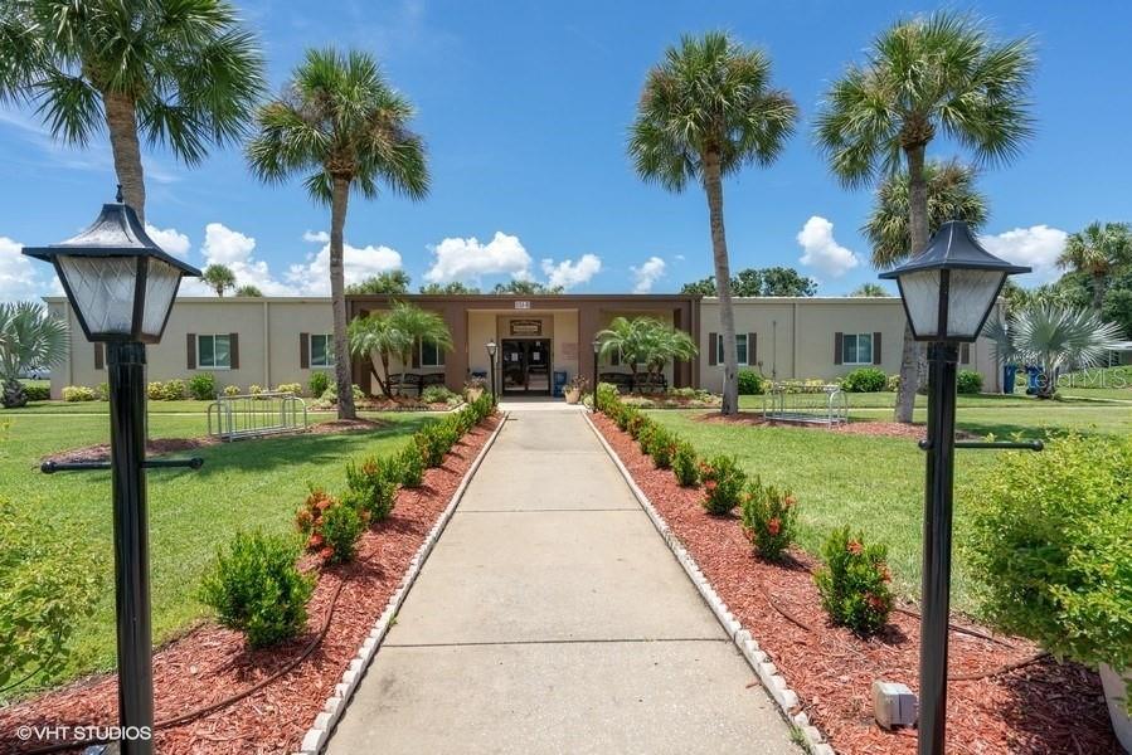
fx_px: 535
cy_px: 378
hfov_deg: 93.3
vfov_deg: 70.5
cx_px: 566
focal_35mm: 17
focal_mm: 17
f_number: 8
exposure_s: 1/250
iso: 200
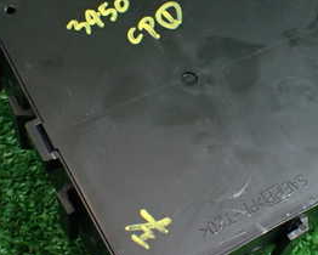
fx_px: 631
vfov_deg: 22.8
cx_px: 237
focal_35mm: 67
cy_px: 107
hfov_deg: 27.9
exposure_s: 1/80
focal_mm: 5.4
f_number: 2.3
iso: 800
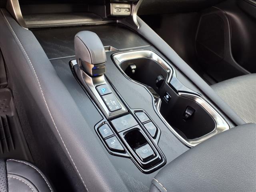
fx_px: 200
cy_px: 96
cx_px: 128
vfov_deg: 51.4
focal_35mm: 27
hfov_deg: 65.3
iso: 40
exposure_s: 1/60.2
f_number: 1.9
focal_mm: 3.58
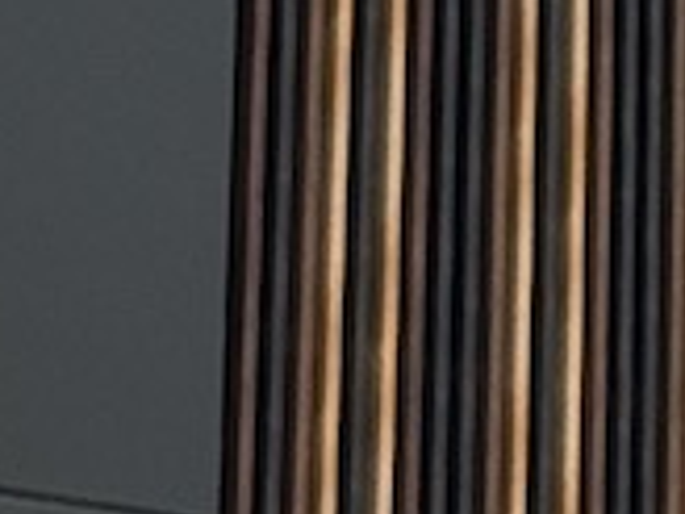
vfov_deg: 3.9
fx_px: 7421
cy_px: -719
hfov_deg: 4.8
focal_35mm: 375
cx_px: 2627
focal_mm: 6.76
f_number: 1.78
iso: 64
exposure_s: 1/1366
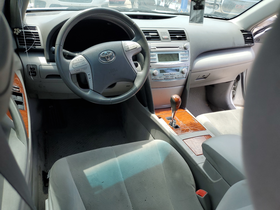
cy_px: 105
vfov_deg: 53.1
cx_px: 140
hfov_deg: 67.3
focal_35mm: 26
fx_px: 210
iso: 50
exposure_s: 1/526
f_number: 1.5
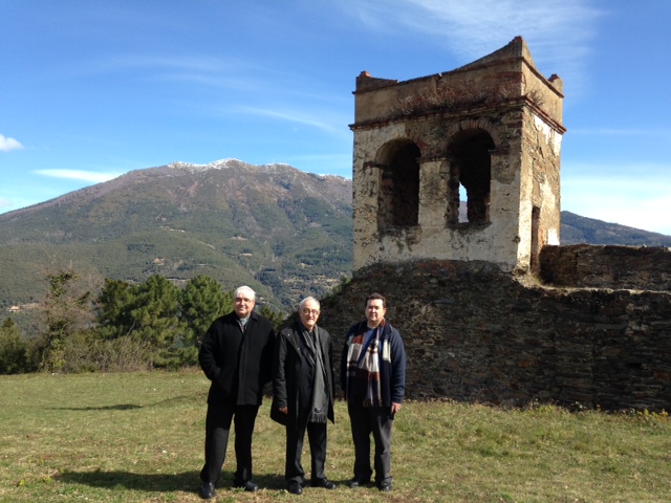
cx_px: 336
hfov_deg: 55.4
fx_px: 640
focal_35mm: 33
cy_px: 252
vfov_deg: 42.9
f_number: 2.4
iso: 50
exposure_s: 1/775
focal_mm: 4.12
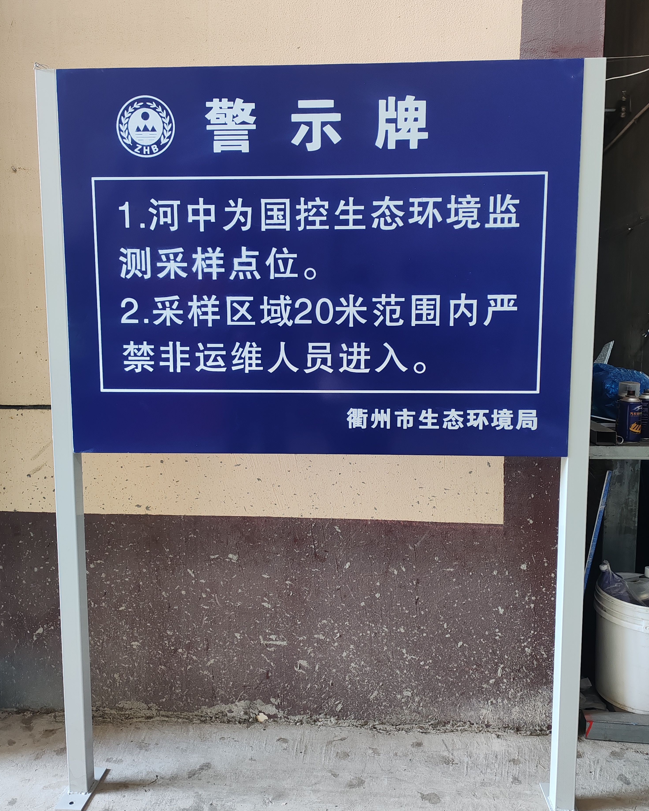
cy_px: 404
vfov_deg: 60.4
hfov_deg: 50.0
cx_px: 322
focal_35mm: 29
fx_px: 696
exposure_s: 1/100
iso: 800
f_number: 1.9
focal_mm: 6.12
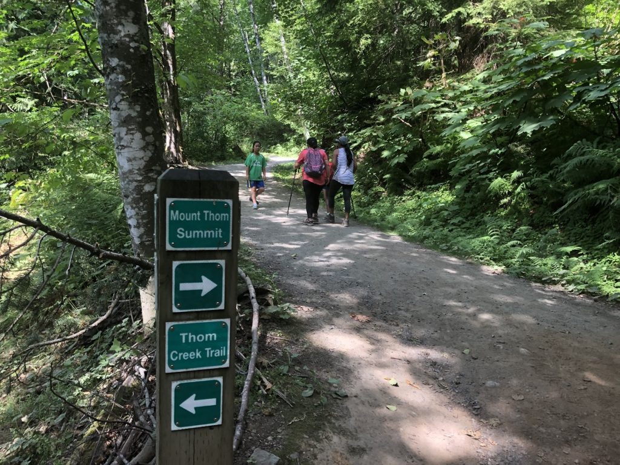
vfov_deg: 49.7
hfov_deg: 63.4
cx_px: 310
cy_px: 232
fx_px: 502
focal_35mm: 28
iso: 50
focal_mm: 3.99
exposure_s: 1/120
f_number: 1.8
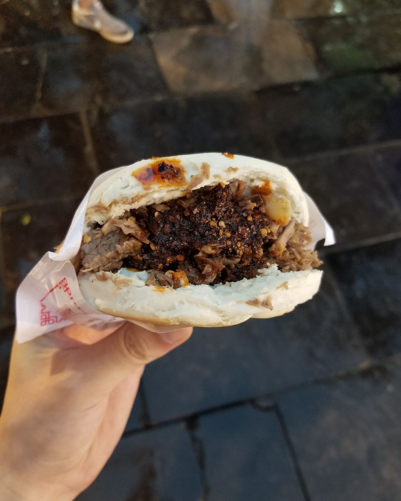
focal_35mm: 28
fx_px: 415
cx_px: 204
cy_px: 263
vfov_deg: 62.2
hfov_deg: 51.5
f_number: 1.7
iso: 400
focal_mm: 4.25
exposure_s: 1/50
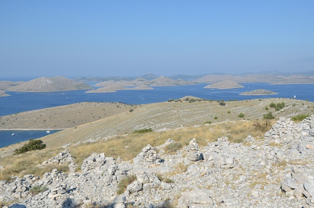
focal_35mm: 38
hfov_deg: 50.8
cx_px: 160
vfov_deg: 34.9
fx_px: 331
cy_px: 108
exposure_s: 1/2500
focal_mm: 24
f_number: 6.3
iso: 640
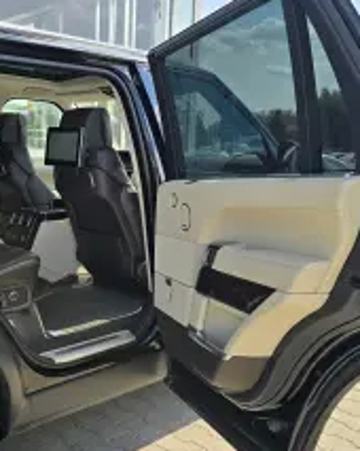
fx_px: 507
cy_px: 224
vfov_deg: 48.0
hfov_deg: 38.6
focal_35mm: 38
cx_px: 114
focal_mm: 6.3
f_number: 1.7
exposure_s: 1/529
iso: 12
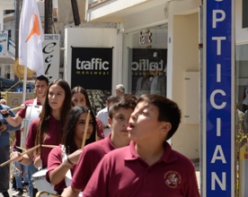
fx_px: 1151
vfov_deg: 9.8
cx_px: -119
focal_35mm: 157
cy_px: 111
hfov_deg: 11.8
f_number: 7.1
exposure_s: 1/250
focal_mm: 48
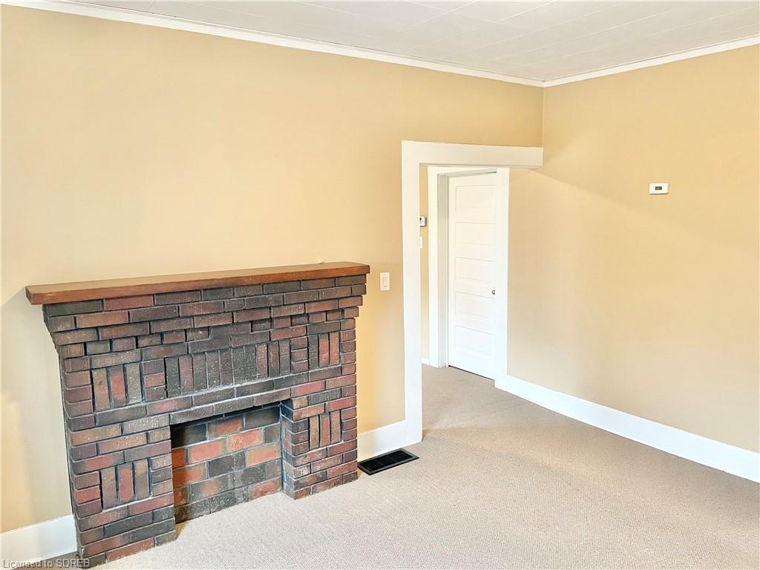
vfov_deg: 53.1
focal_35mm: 26
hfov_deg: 67.3
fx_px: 571
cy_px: 285
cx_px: 380
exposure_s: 1/60
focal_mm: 4.2
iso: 320
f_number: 1.6
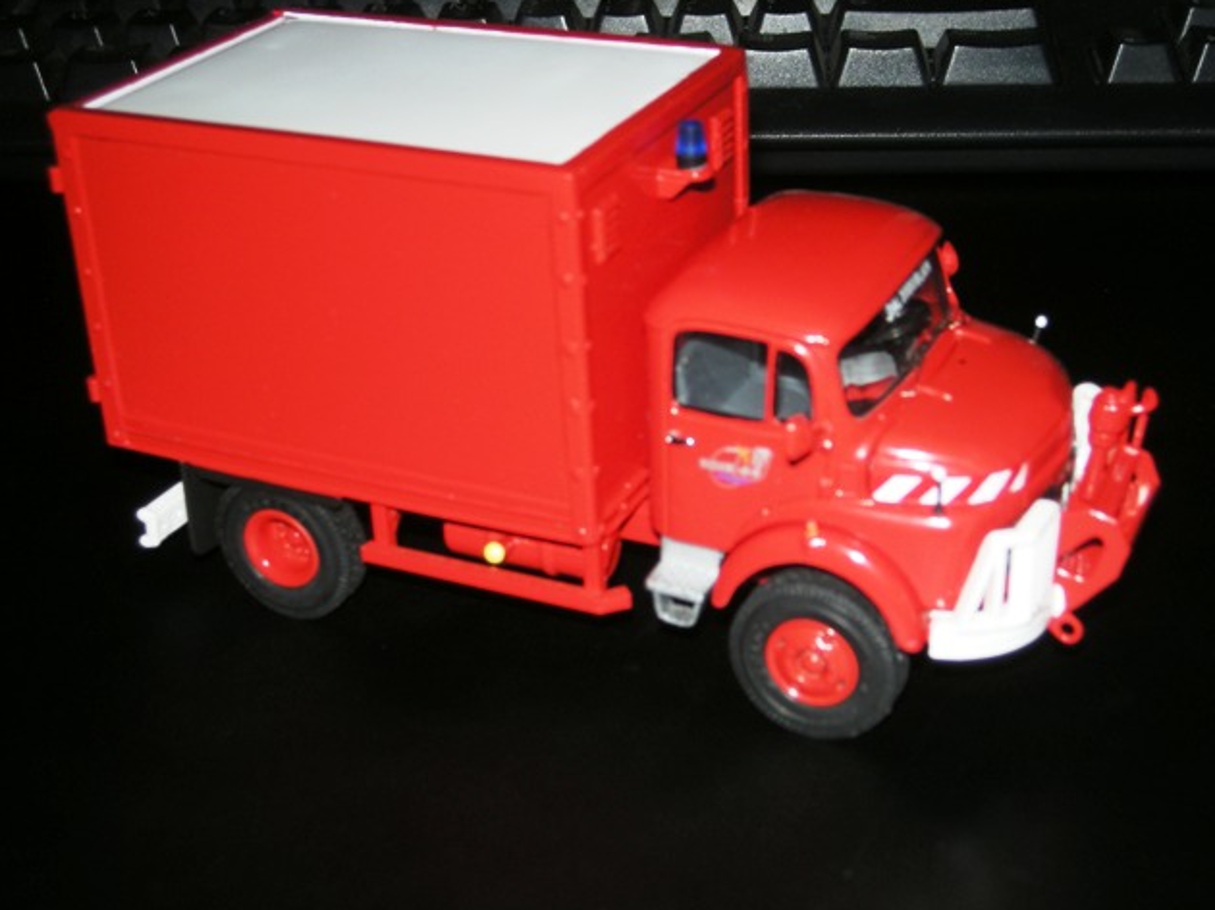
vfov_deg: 23.6
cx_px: 613
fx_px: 2175
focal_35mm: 62
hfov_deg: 31.2
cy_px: 451
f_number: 7
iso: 64
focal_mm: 9.9
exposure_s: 1/60
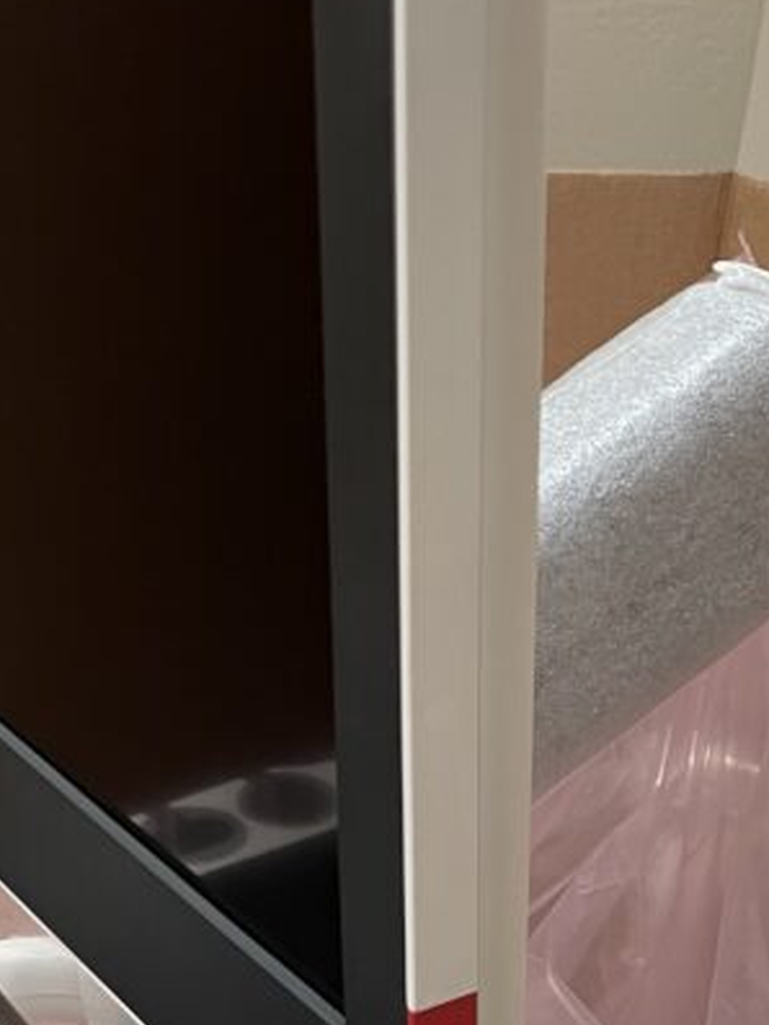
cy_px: 834
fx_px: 1983
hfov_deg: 21.0
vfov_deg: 28.3
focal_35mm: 67
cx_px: -46
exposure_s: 1/60
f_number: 1.6
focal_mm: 5.1
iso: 400
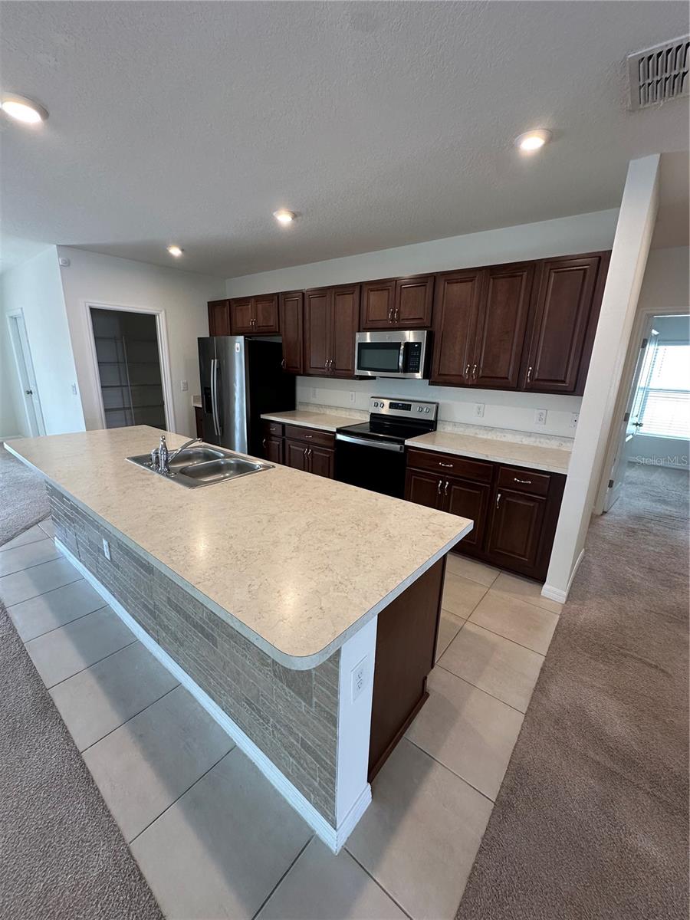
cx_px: 345
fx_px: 372
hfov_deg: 85.7
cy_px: 460
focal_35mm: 14
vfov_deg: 102.1
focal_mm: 2.22
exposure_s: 1/120
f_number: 2.2
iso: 200
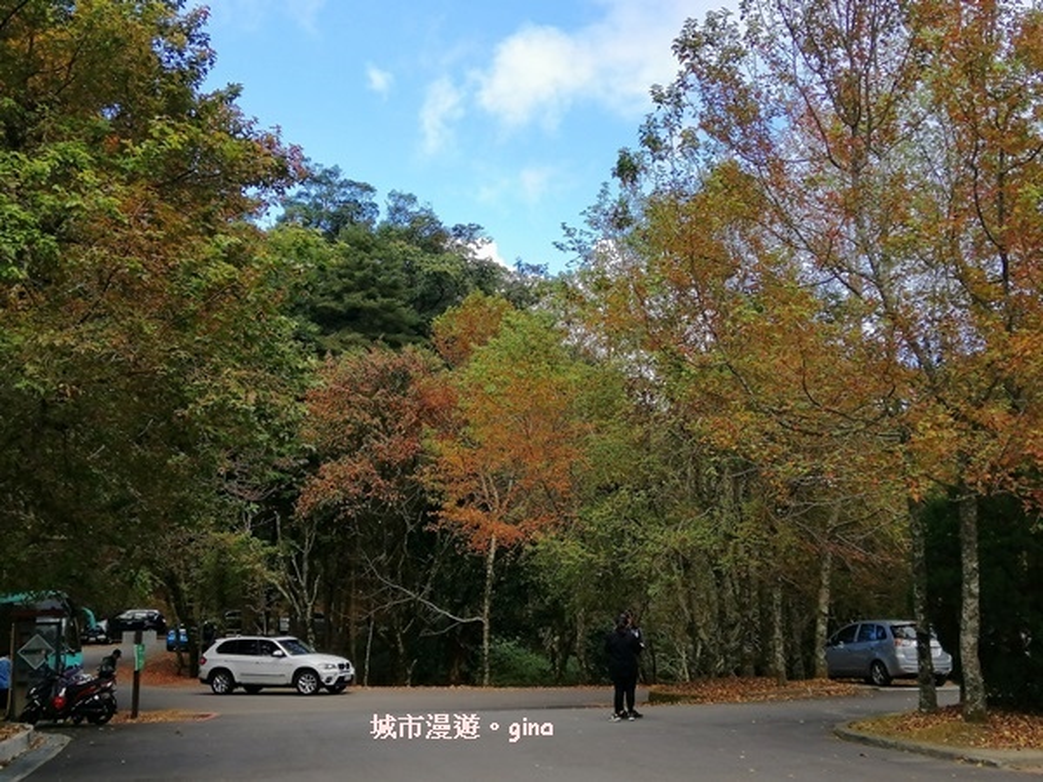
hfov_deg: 45.8
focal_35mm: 41
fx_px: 1235
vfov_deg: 35.1
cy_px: 391
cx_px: 522
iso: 50
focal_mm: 3.81
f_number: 2.2
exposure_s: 1/358
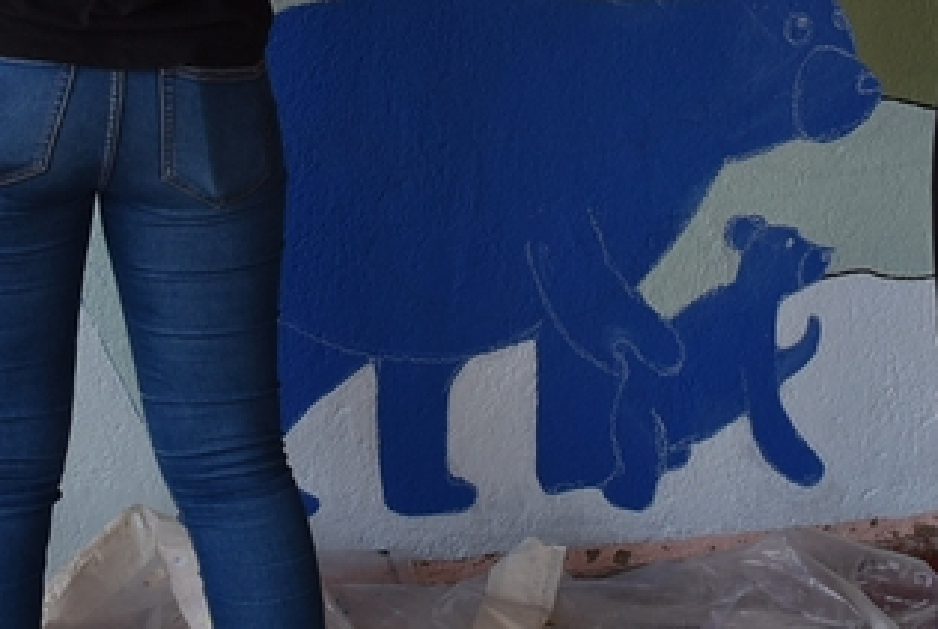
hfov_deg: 14.9
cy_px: -247
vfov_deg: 9.8
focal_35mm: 137
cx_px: 342
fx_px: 3575
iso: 200
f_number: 3.8
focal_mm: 24
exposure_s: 1/400
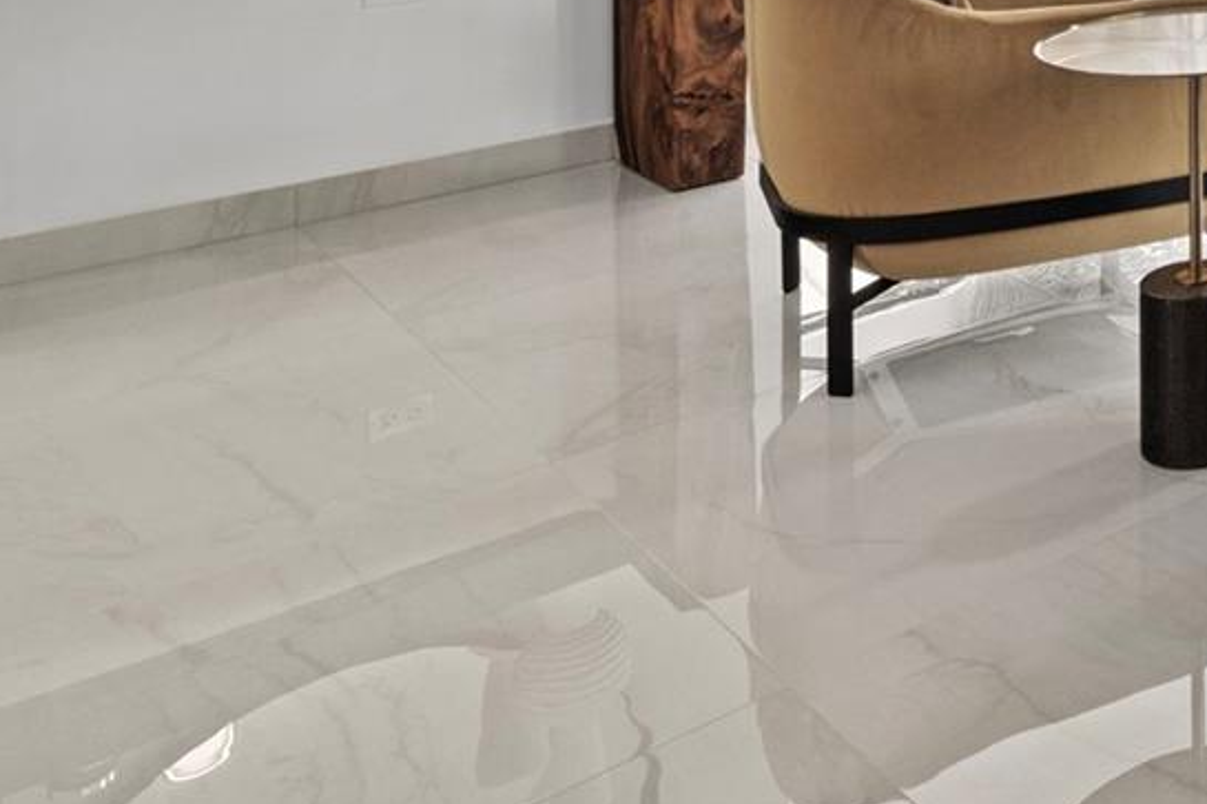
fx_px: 1575
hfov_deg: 30.9
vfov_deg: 24.2
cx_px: 1630
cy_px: -308
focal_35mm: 47
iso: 400
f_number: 9
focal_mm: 16
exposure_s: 1/2.5
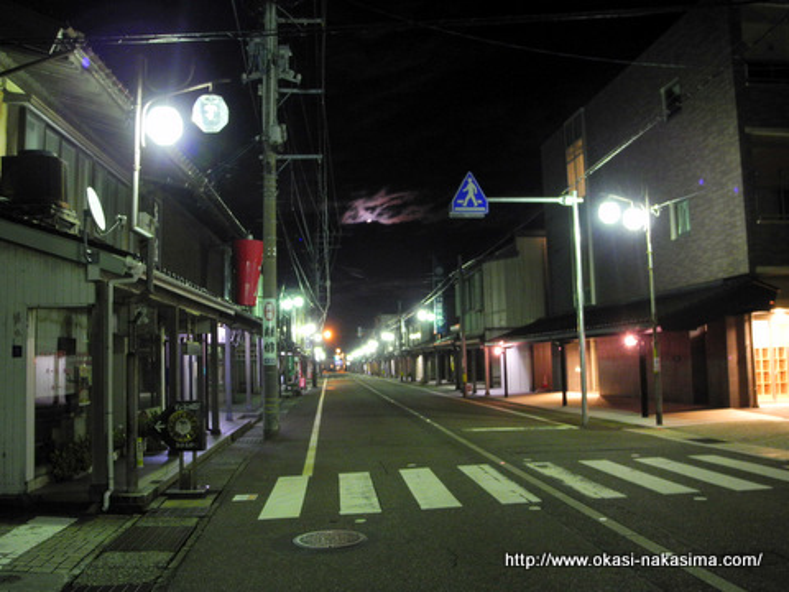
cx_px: 394
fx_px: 638
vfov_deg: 49.7
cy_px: 296
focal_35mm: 28
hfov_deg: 63.4
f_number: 2.8
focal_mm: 6
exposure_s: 1/3.8
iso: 400
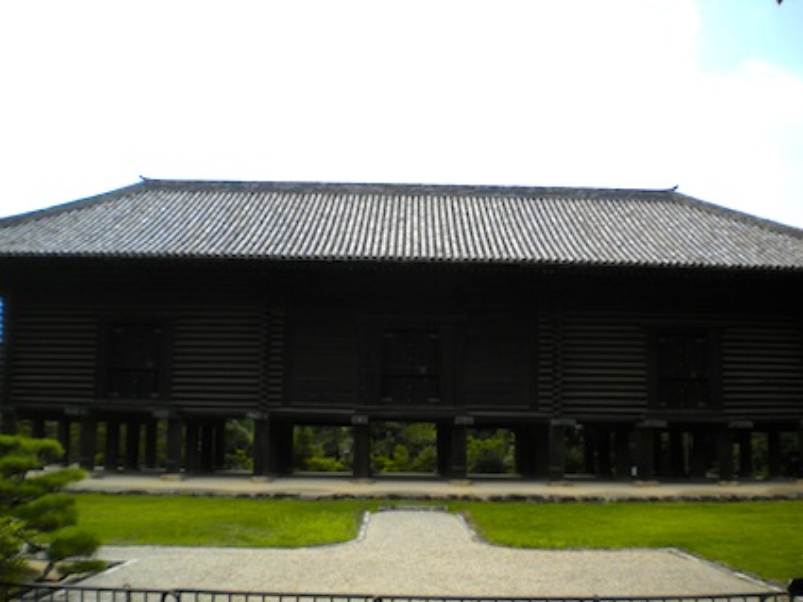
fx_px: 812
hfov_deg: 52.6
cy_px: 301
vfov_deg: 40.7
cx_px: 402
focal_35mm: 35
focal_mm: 6.3
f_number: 4.6
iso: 80
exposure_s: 1/442
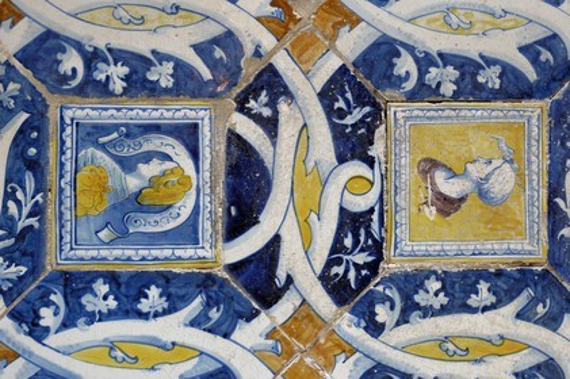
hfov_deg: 22.6
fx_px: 1424
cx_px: 285
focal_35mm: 90
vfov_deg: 15.2
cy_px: 190
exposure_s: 1/8
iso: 100
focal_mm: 60
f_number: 5.6
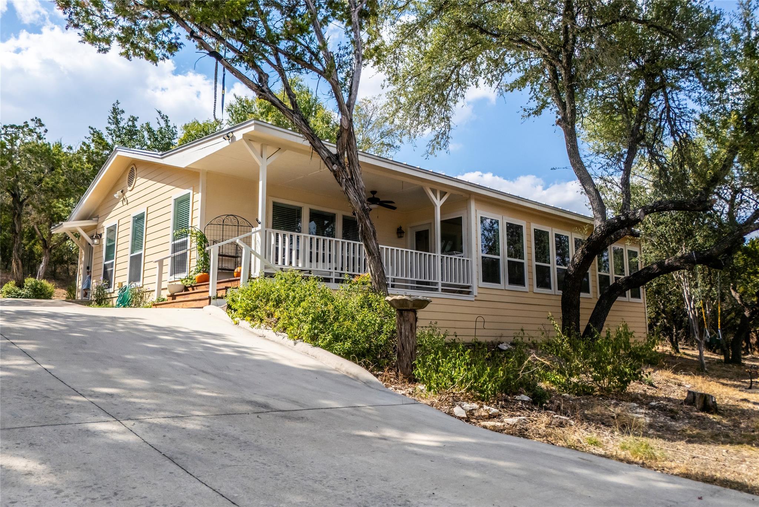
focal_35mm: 16
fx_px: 337
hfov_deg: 96.7
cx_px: 380
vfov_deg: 73.8
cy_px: 254
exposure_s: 3.2
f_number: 8
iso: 200
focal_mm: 16
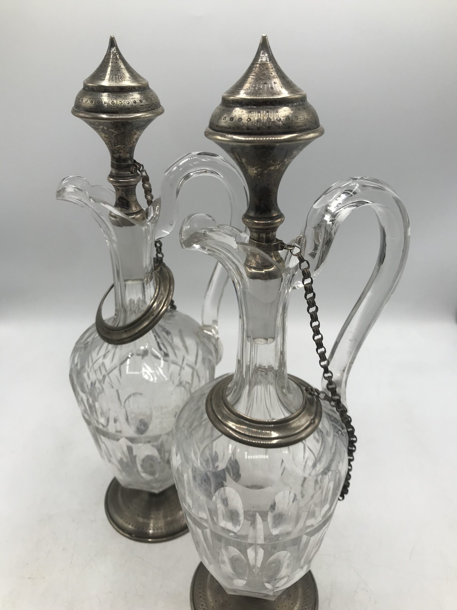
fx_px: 493
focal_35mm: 28
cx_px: 228
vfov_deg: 63.4
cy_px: 305
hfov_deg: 49.7
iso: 20
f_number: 1.8
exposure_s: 1/912
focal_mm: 3.99
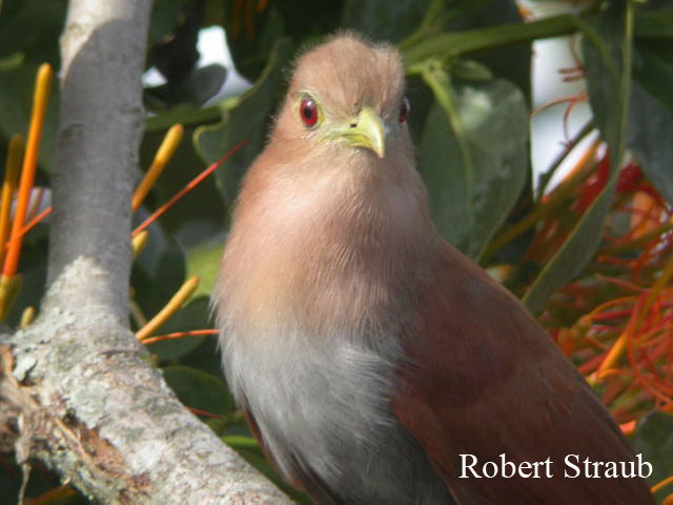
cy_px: 252
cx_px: 336
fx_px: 2391
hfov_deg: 16.0
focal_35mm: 123
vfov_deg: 12.0
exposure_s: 1/54.4
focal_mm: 25.5
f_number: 4.4
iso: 100
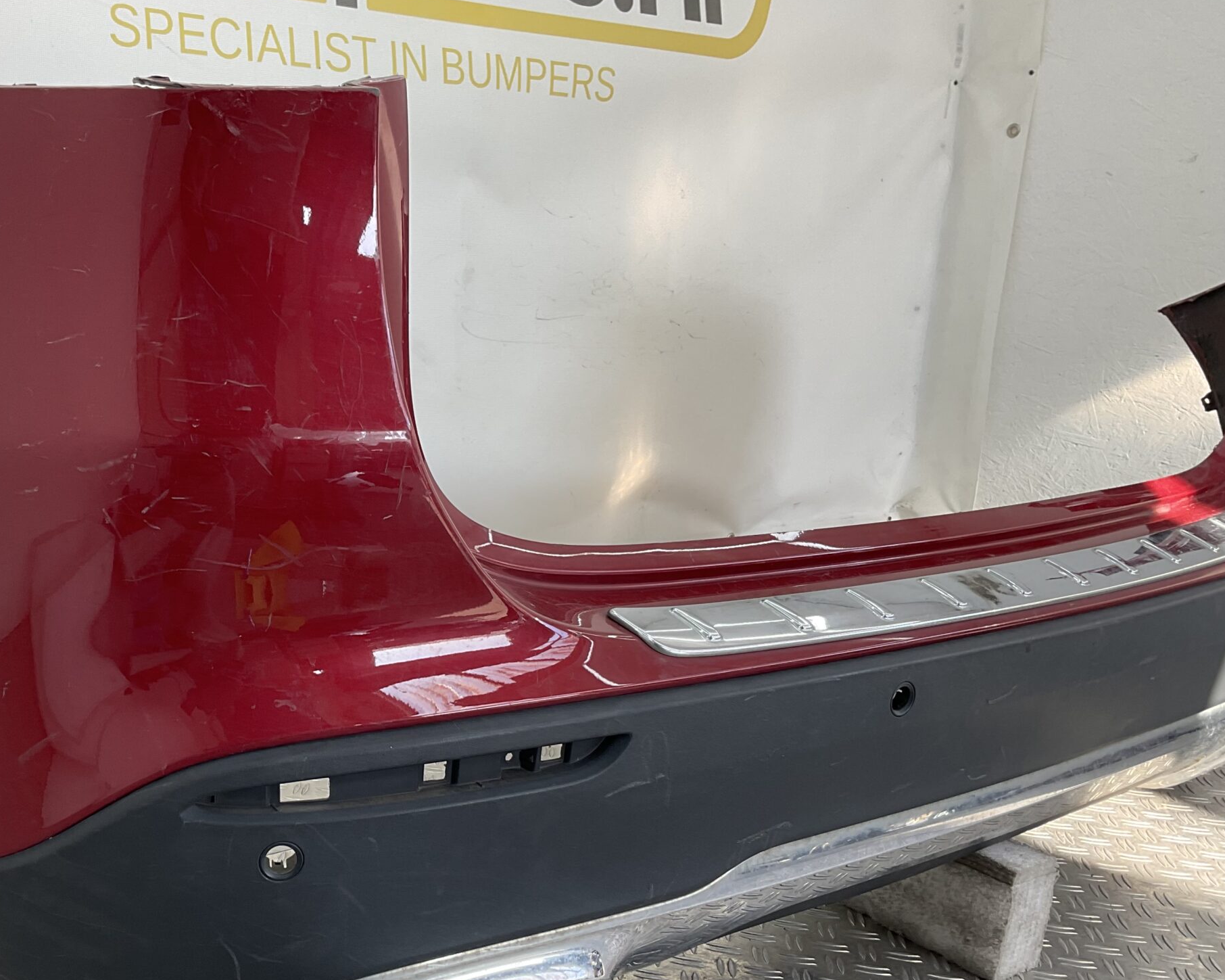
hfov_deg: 45.0
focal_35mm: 40
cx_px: 385
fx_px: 1450
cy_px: 640
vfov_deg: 37.0
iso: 16
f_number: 1.8
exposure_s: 1/109
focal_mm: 3
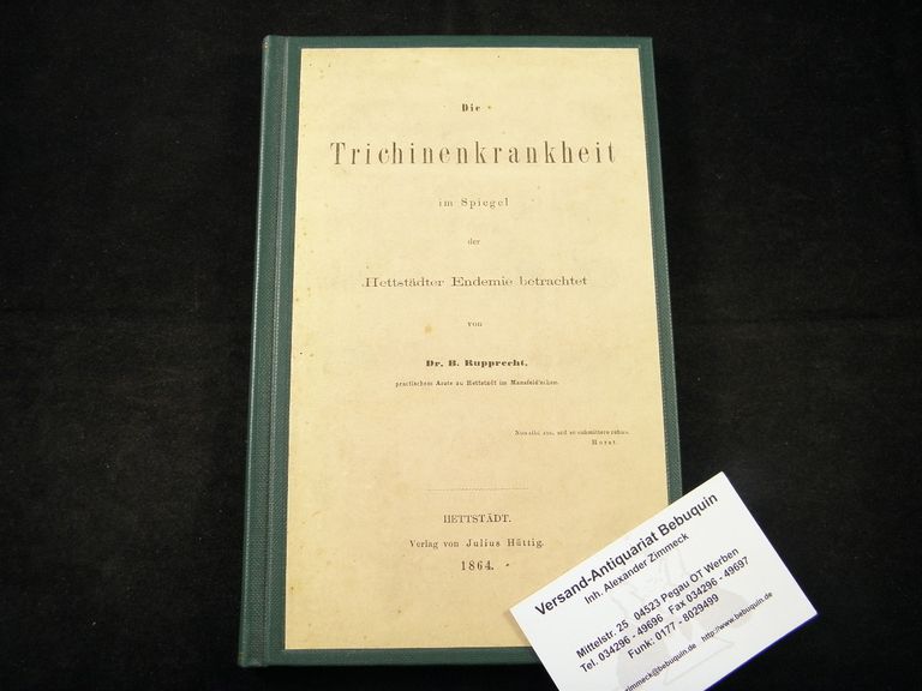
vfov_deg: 39.7
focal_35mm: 36
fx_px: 959
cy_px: 346
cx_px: 461
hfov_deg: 51.4
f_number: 3.7
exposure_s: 1/40
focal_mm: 6.4
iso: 200
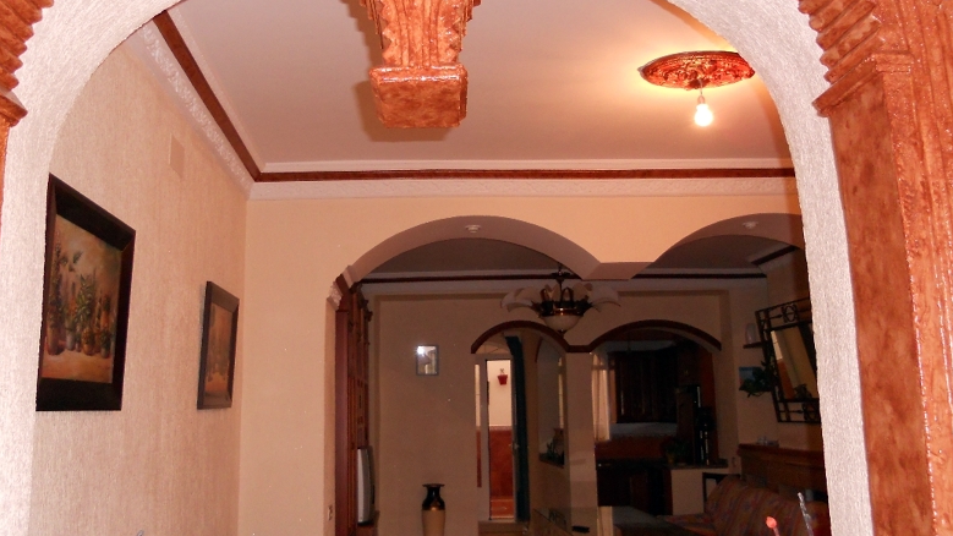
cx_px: 440
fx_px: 859
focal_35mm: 34
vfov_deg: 34.6
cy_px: 242
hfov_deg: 58.0
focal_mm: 4.9
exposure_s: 1/25
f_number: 3.2
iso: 200
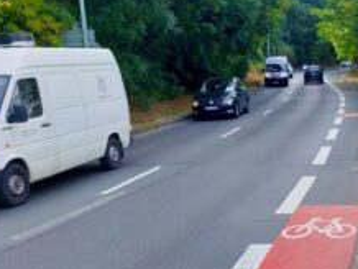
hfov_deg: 41.3
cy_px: 157
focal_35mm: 44
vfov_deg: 32.9
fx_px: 456
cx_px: 279
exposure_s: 1/332
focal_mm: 5.23
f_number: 1.8
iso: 25
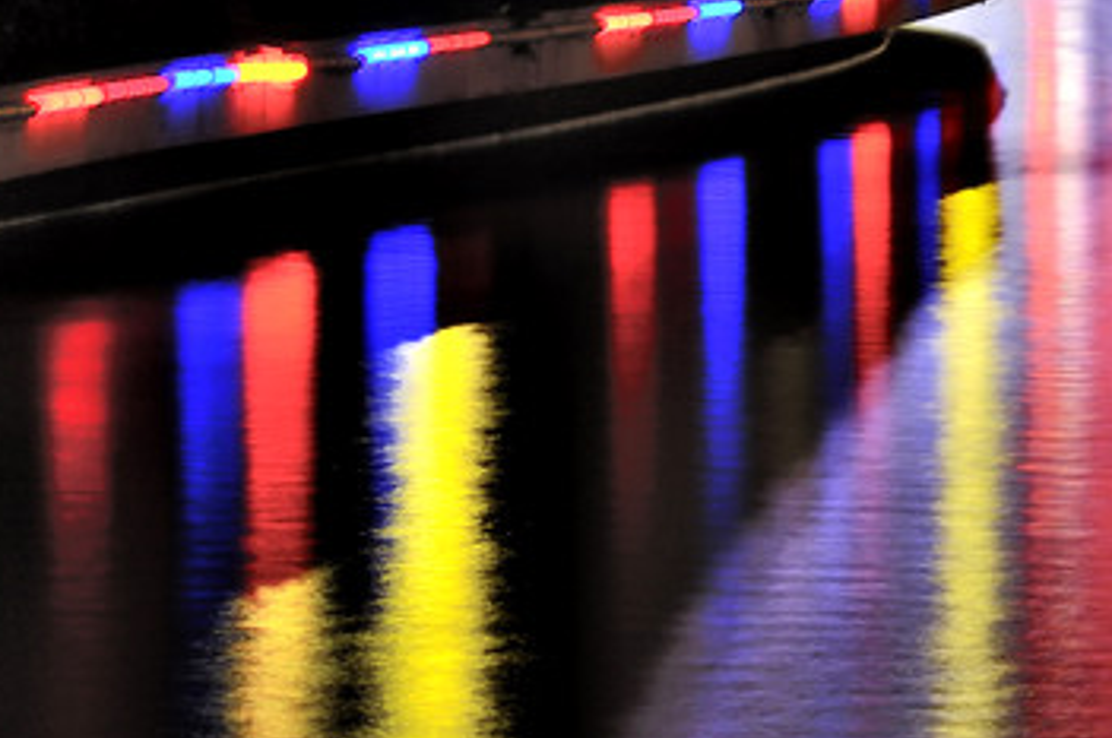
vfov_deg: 6.5
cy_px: 432
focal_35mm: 212
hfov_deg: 9.6
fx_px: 6539
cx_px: 1194
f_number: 14
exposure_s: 10
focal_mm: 62
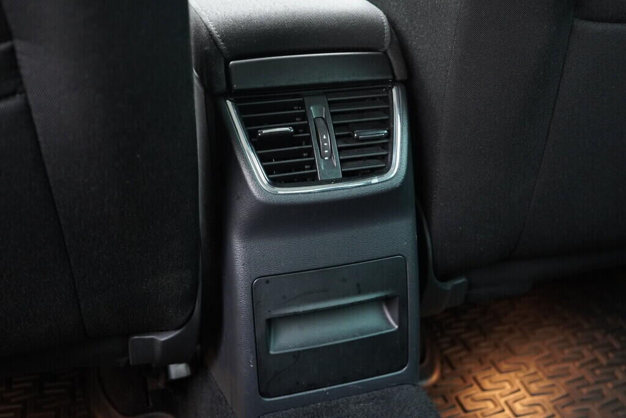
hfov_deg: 53.1
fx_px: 626
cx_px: 313
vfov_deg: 36.9
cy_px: 209
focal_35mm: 36
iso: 1250
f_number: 2.8
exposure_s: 1/40
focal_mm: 24
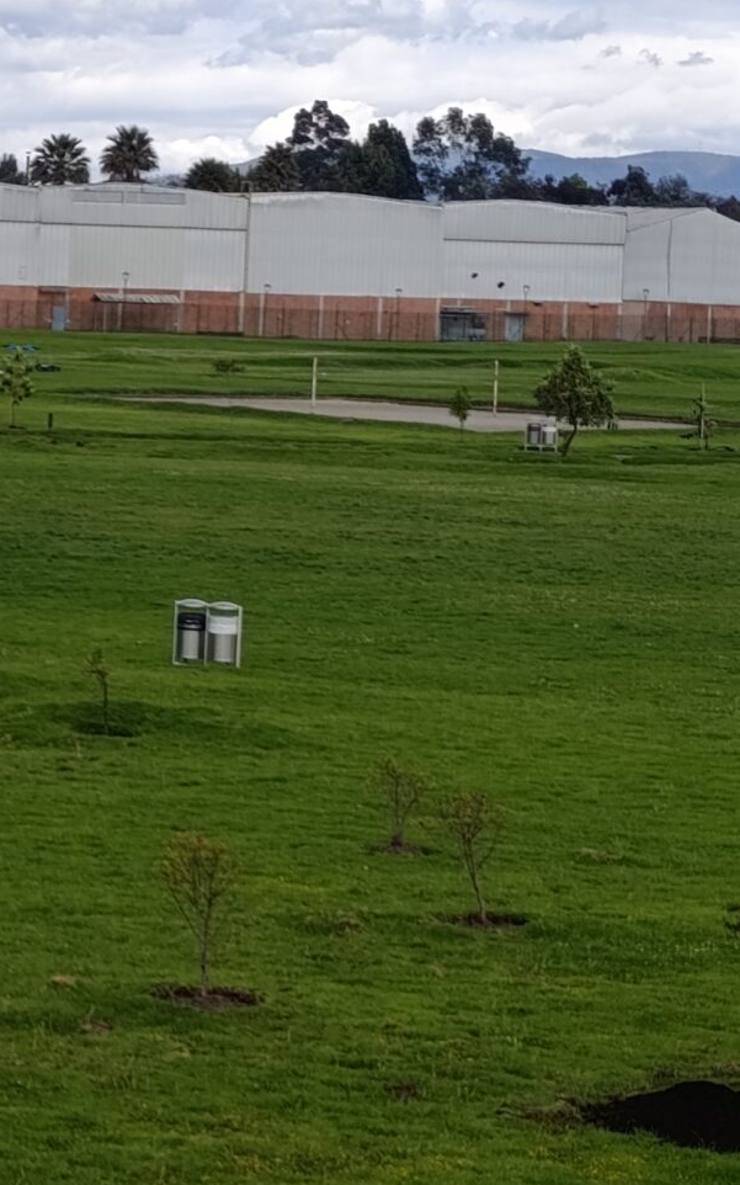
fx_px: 4196
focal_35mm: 130
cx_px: -637
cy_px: 457
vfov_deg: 16.1
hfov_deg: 9.5
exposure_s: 1/614
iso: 50
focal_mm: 6.14
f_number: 1.6
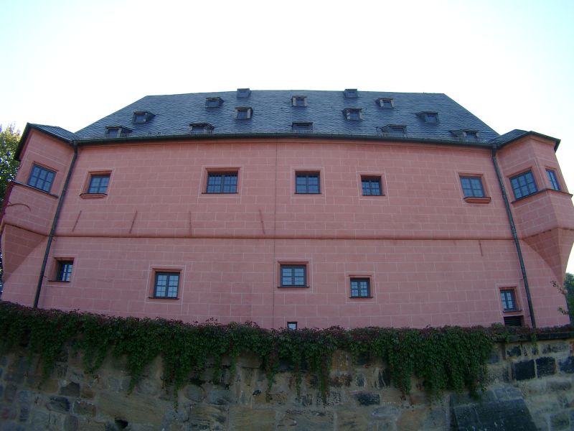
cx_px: 287
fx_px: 564
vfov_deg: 41.8
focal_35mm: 34
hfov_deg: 54.0
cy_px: 216
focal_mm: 7.13
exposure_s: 1/242
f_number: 4
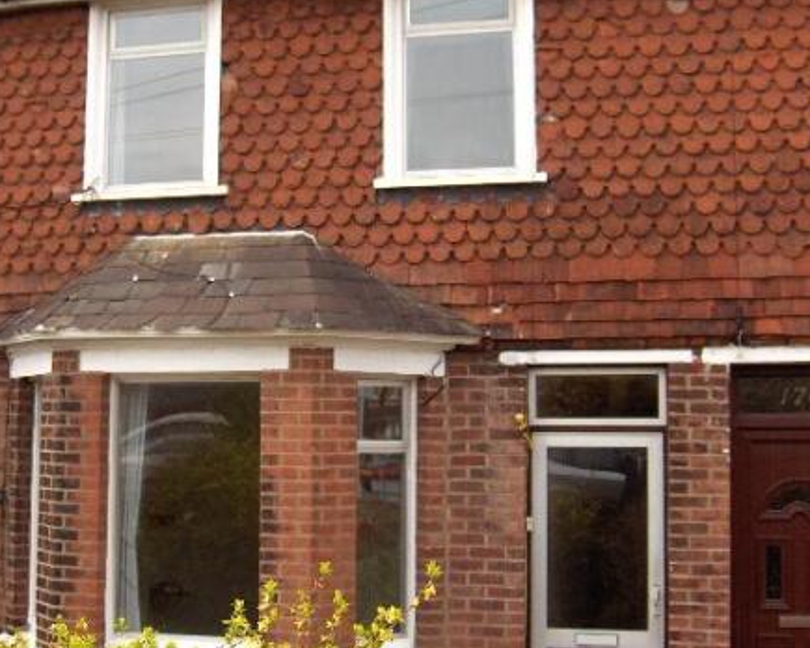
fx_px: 1223
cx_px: 325
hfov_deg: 36.5
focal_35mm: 51
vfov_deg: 29.7
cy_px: 310
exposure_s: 1/469
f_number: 2.8
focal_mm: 8
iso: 100
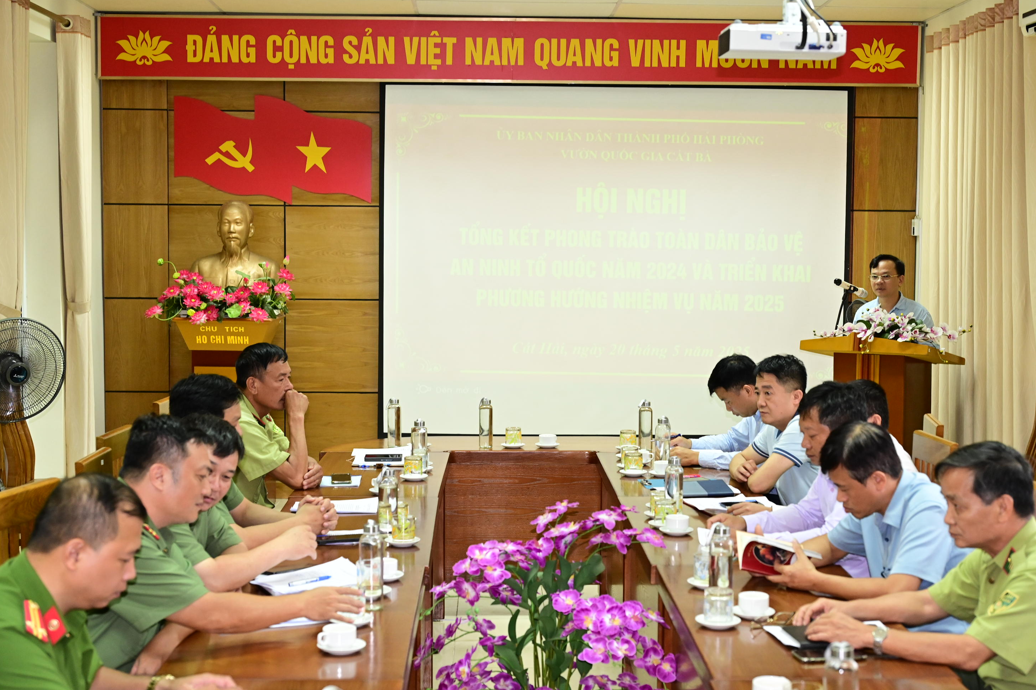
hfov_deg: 38.2
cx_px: 524
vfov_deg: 26.0
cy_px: 351
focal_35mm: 52
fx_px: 1496
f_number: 4
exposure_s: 1/100
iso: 2500
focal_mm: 50
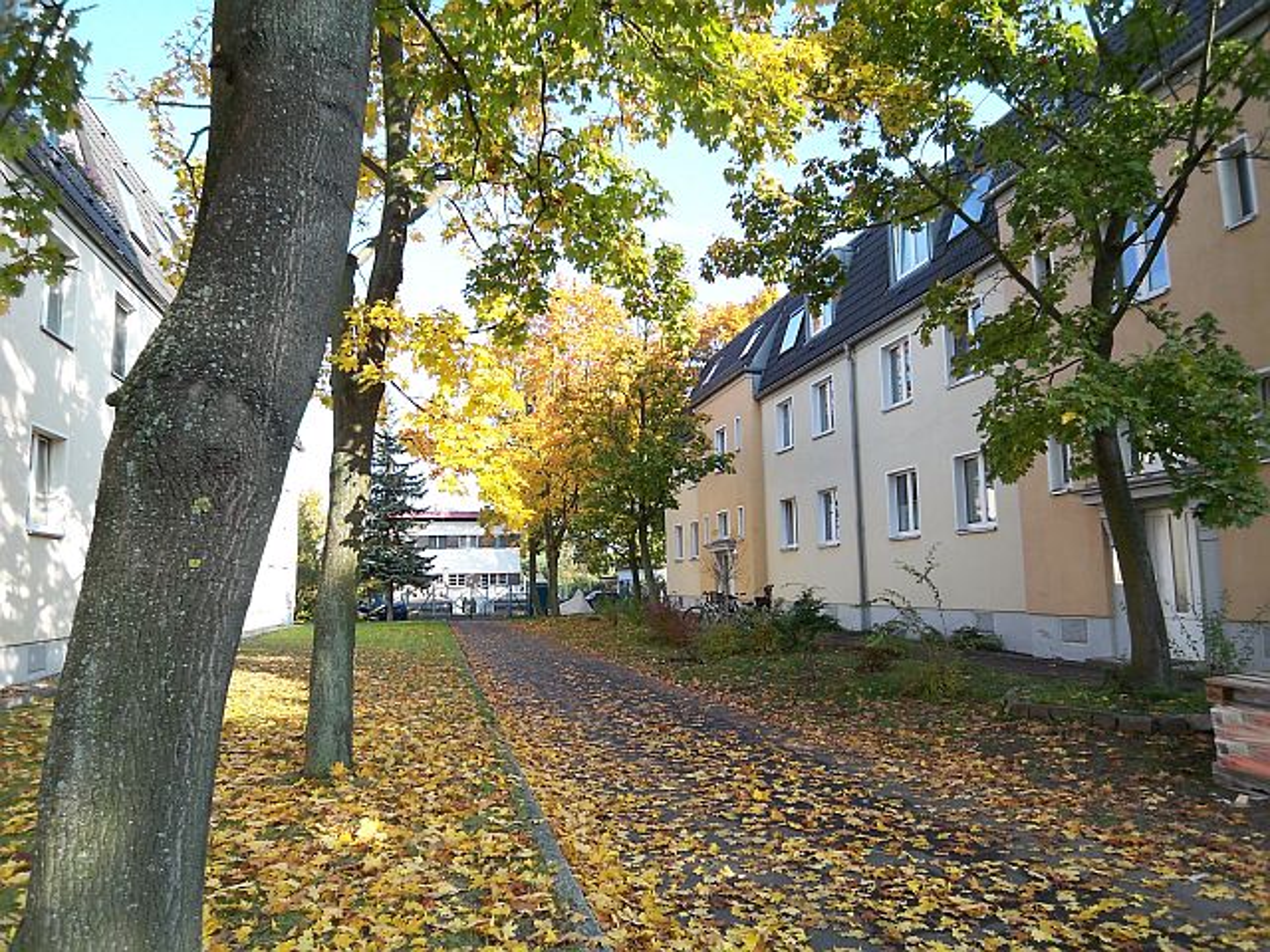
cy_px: 476
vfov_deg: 58.9
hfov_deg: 73.9
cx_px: 635
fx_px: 844
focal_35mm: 23
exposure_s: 1/160
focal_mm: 3.8
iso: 50
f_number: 2.8
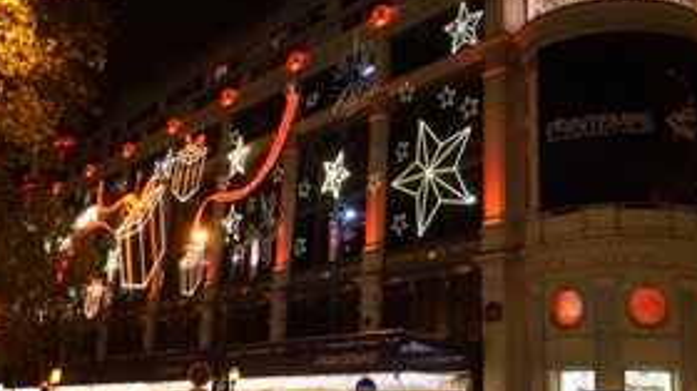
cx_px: 406
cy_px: 143
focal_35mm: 45
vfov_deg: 26.4
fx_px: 831
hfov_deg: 45.3
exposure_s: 1/160
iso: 5000
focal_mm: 25
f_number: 4
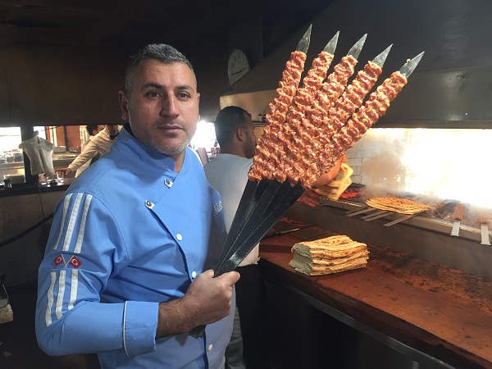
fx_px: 412
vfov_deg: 48.2
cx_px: 246
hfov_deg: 61.7
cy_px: 184
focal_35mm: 29
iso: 64
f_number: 2.2
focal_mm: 4.15
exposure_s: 1/33
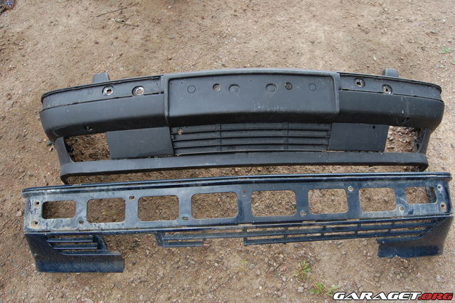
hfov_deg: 67.4
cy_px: 152
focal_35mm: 27
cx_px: 228
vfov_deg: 47.9
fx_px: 341
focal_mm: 18
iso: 360
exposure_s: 1/125
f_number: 5.6
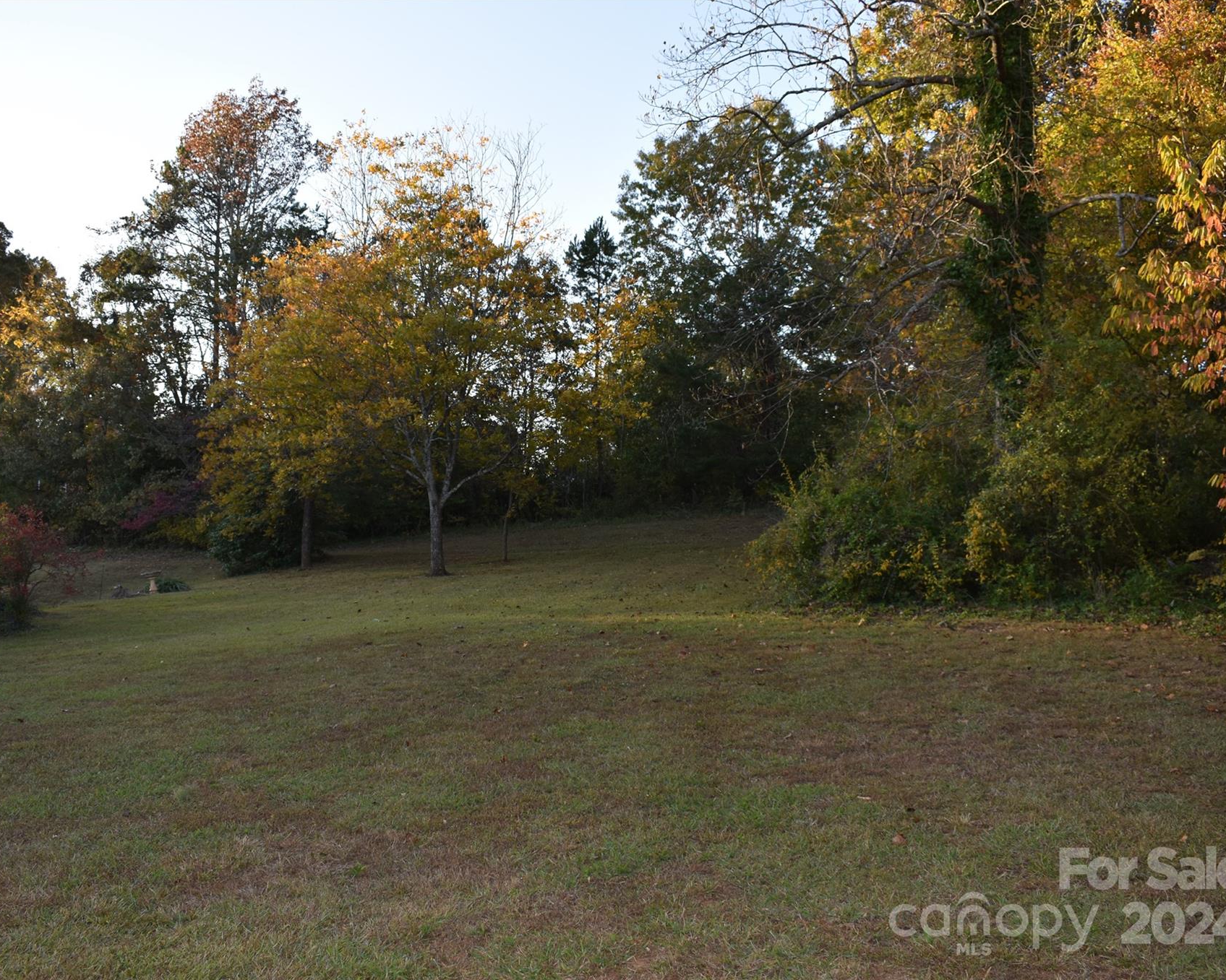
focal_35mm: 34
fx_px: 1234
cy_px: 491
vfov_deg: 43.4
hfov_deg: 52.8
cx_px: 557
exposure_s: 1/125
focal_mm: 20
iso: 140
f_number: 5.6
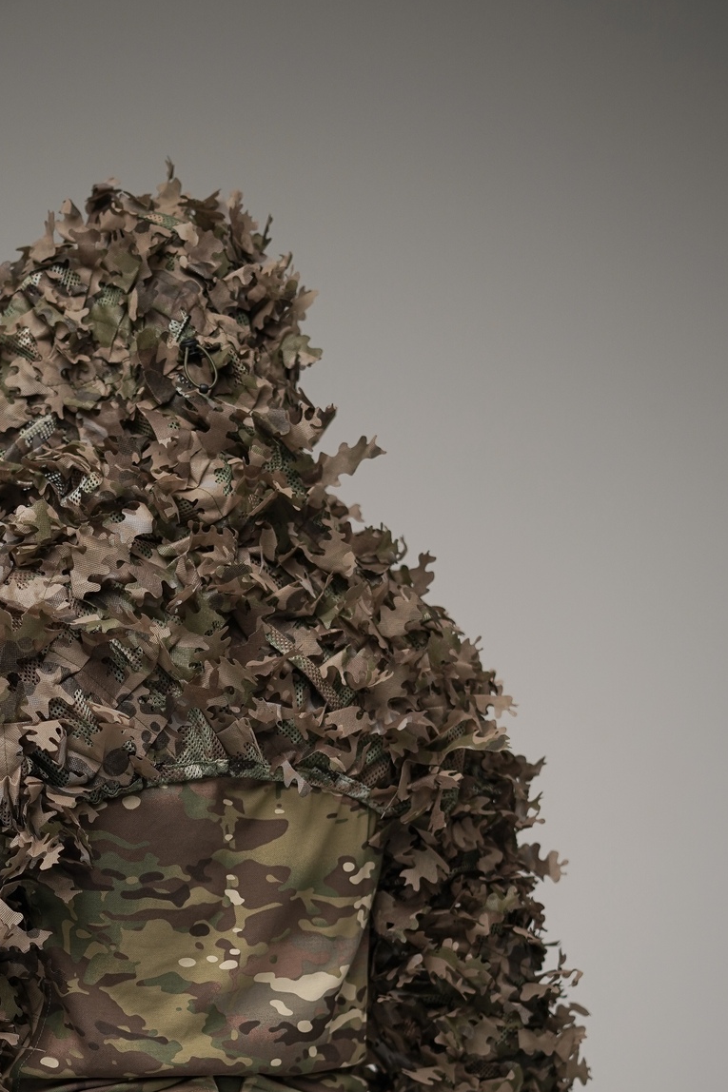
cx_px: 124
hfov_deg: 15.9
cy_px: 895
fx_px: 2579
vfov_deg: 23.5
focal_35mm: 85
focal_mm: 50
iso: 250
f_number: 2
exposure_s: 1/400
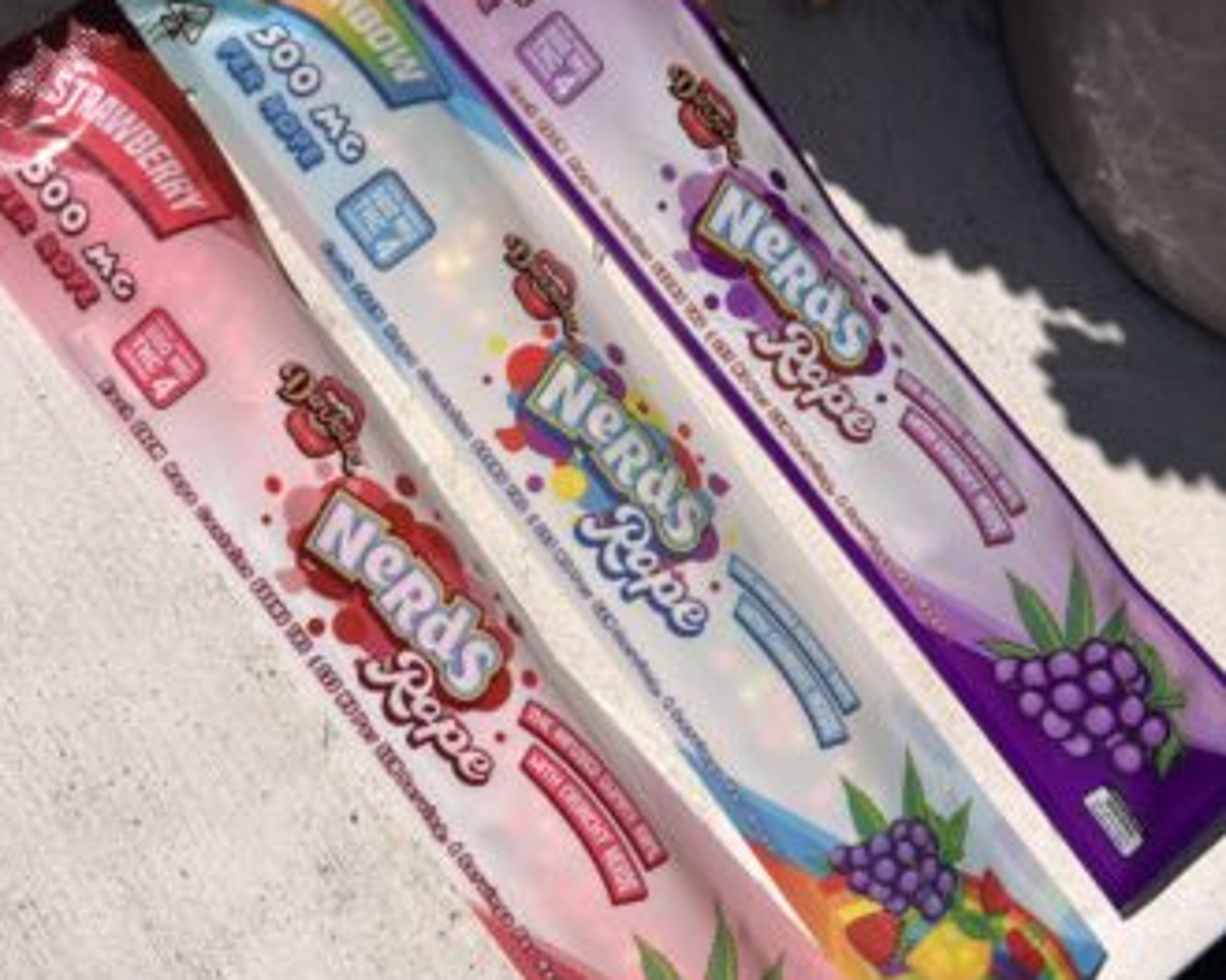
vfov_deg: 42.2
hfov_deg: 51.5
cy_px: 438
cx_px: 596
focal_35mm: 35
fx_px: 1270
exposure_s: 1/8696
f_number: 1.5
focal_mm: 5.7
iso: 50
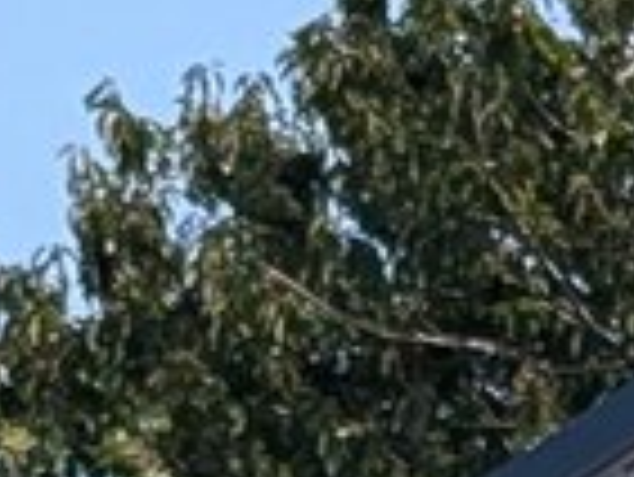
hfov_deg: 4.3
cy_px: 2007
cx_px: 315
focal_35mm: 462
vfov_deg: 3.1
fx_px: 8469
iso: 23
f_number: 1.68
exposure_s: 1/869
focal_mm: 6.9
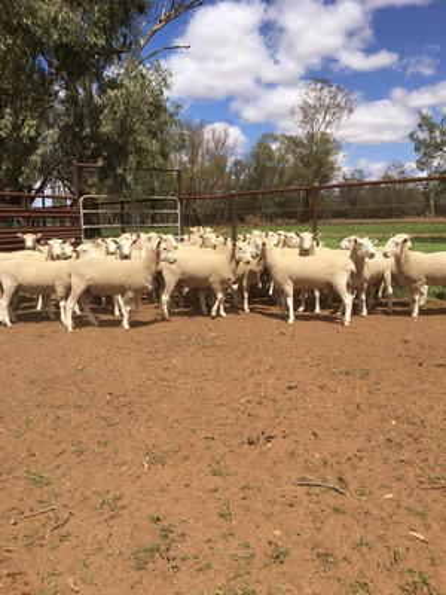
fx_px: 498
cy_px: 298
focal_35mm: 29
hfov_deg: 48.2
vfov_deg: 61.7
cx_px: 223
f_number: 2.2
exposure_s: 1/2653
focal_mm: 4.15
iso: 25
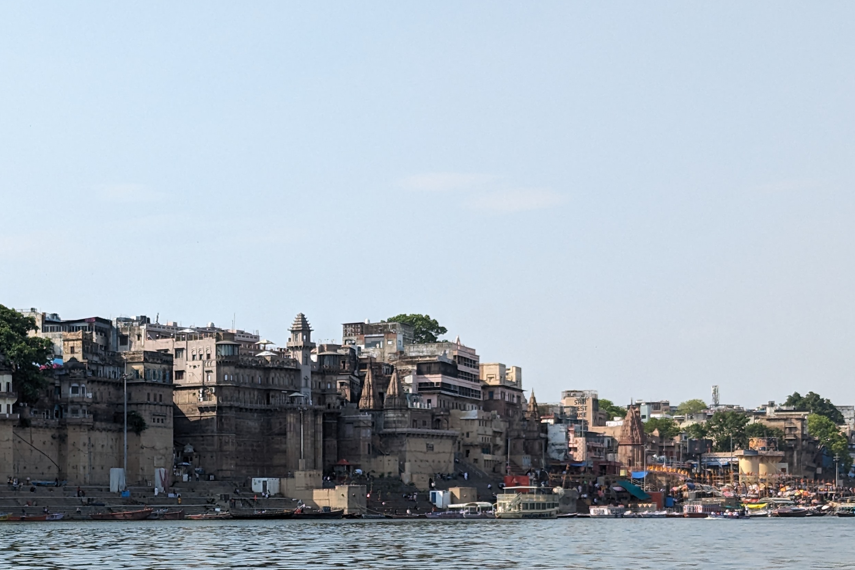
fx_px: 1947
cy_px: 459
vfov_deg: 16.5
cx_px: 187
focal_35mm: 82
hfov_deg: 24.4
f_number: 1.85
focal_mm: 6.81
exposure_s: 1/1852
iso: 58
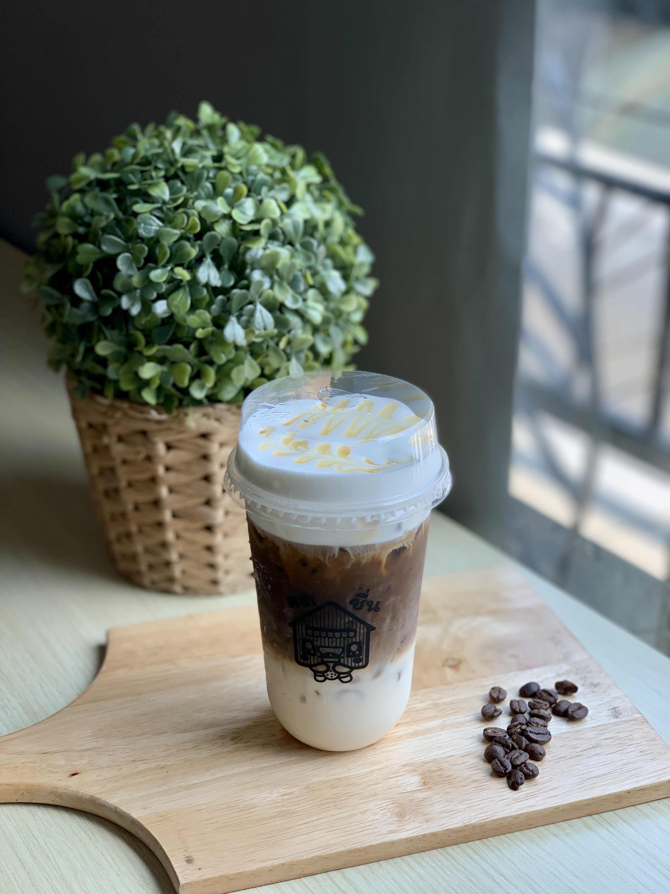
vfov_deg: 36.8
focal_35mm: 52
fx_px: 1342
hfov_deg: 28.0
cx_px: 335
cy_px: 447
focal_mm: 6
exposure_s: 1/122
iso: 20
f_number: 2.4
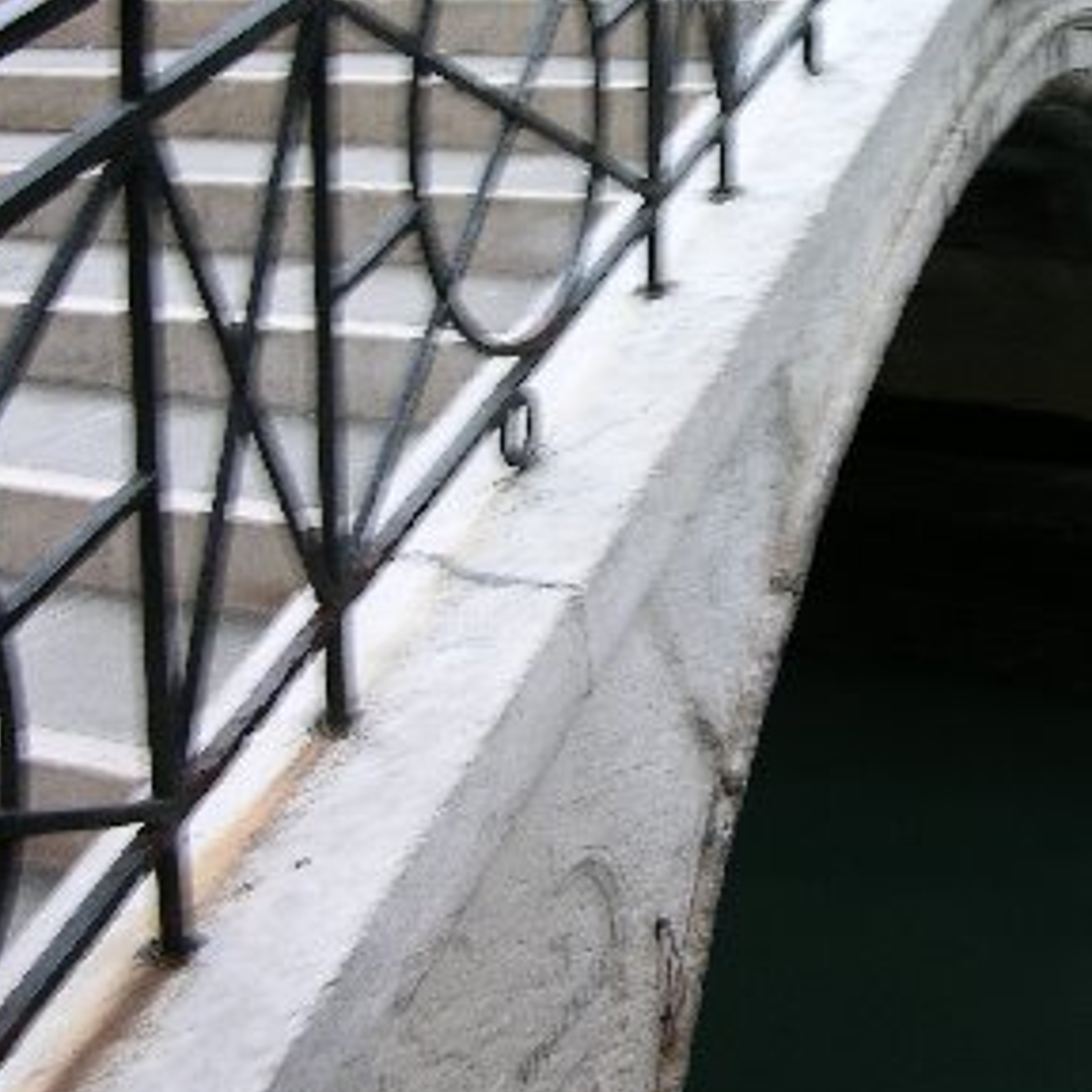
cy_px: 320
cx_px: 724
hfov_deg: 27.1
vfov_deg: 27.1
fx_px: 2248
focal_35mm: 63
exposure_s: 1/4.4
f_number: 2.8
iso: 50
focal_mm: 8.9
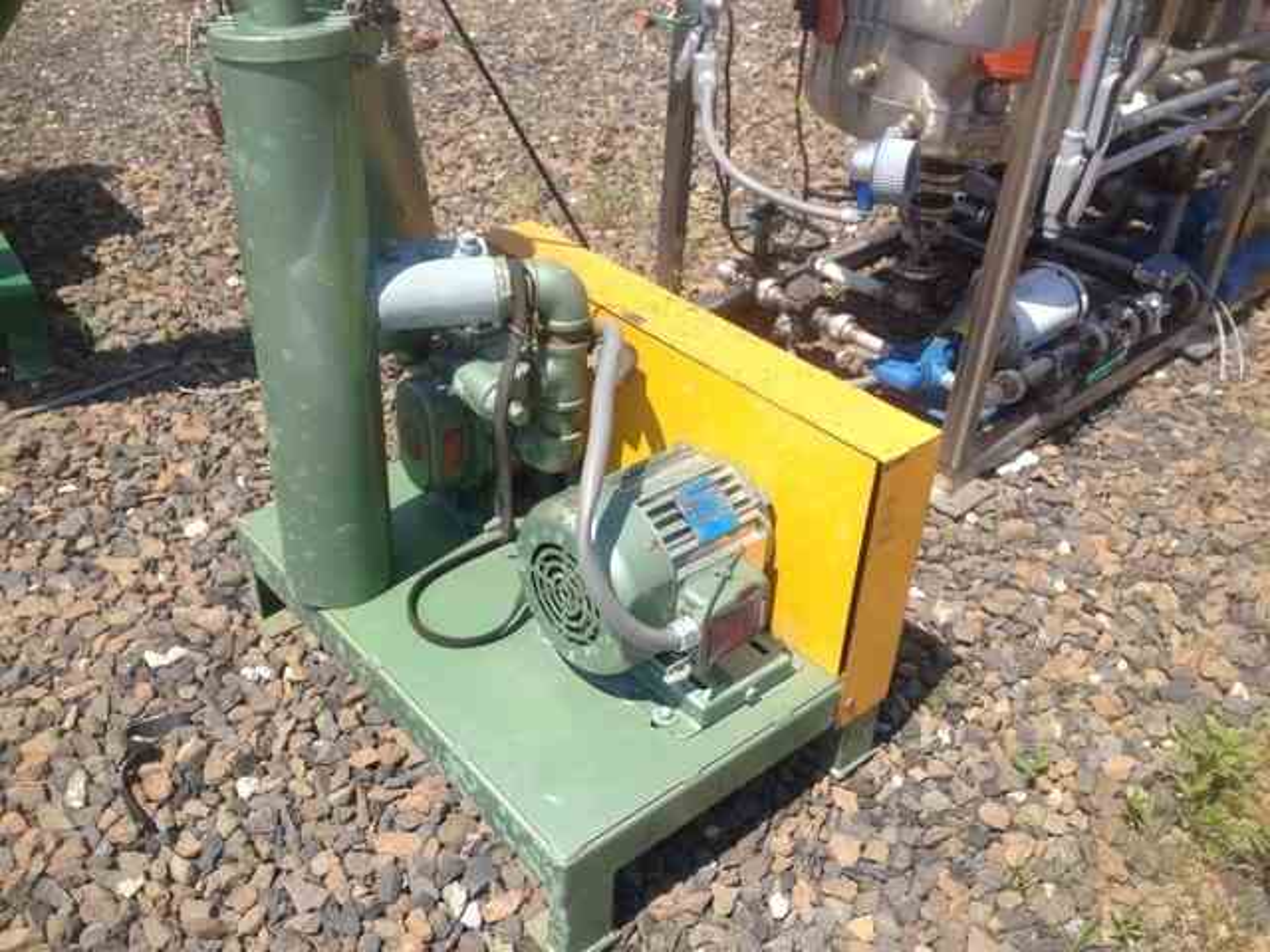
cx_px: 635
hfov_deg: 52.6
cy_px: 476
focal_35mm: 35
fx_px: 1284
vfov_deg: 40.7
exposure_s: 1/1255
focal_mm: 4.28
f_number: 2.4
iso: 50
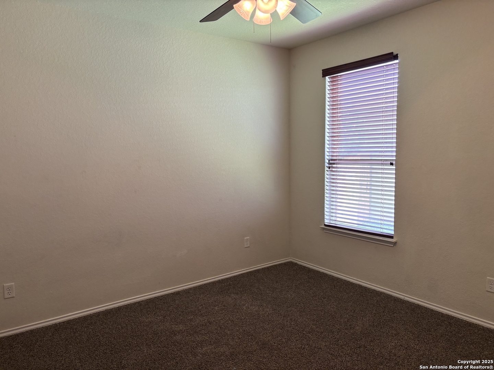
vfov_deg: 53.1
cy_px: 185
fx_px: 371
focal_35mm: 26
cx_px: 247
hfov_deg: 67.3
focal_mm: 5.96
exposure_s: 1/60
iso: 125
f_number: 1.6
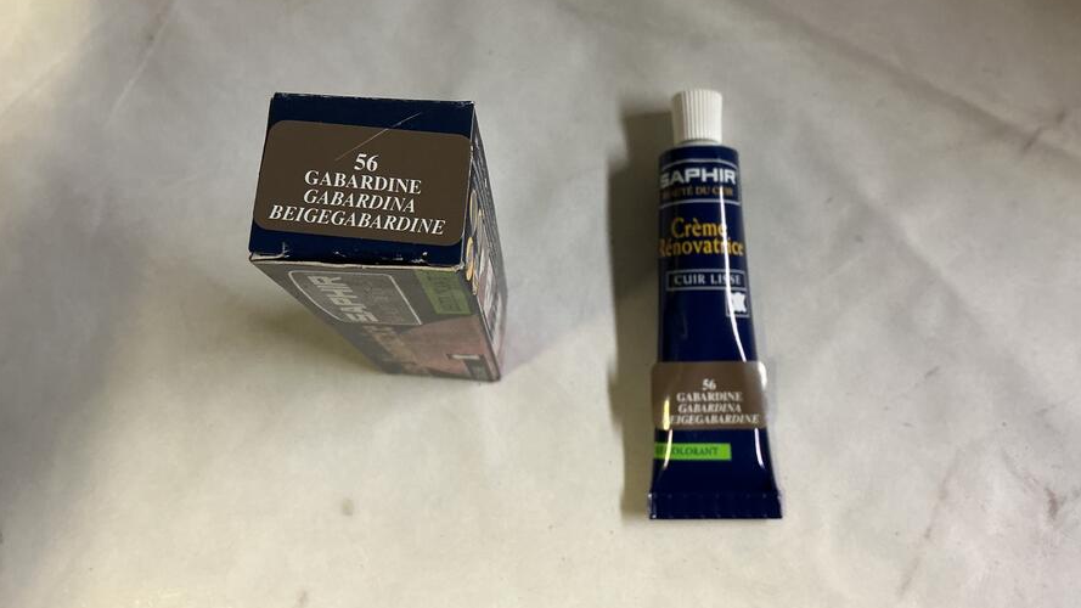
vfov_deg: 36.4
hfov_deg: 61.0
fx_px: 917
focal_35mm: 32
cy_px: 219
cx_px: 540
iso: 125
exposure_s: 1/50
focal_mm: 3
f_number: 1.8
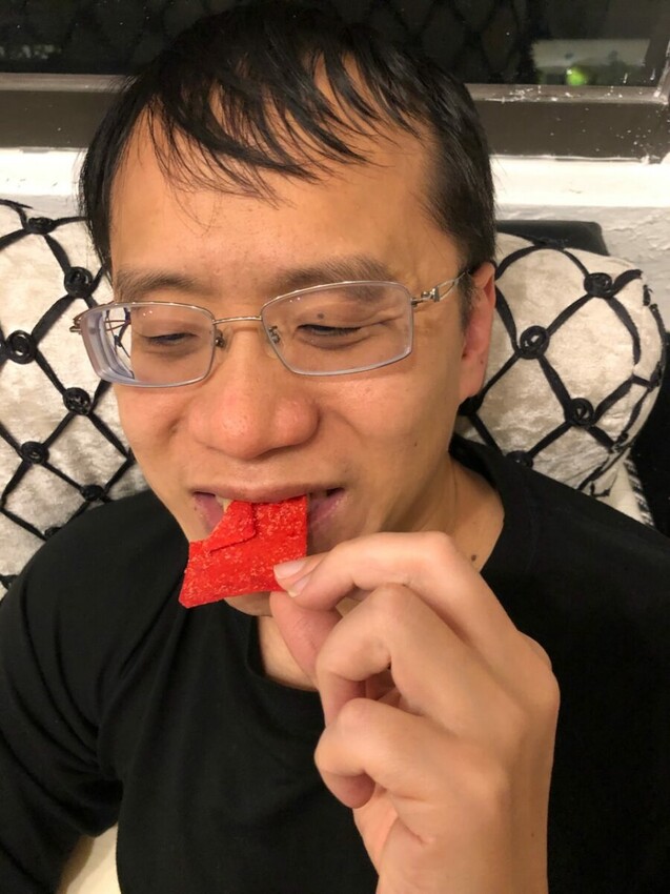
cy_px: 447
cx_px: 335
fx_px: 723
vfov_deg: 63.5
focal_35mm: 28
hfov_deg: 49.7
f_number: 1.8
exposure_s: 1/10
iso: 100
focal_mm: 3.99
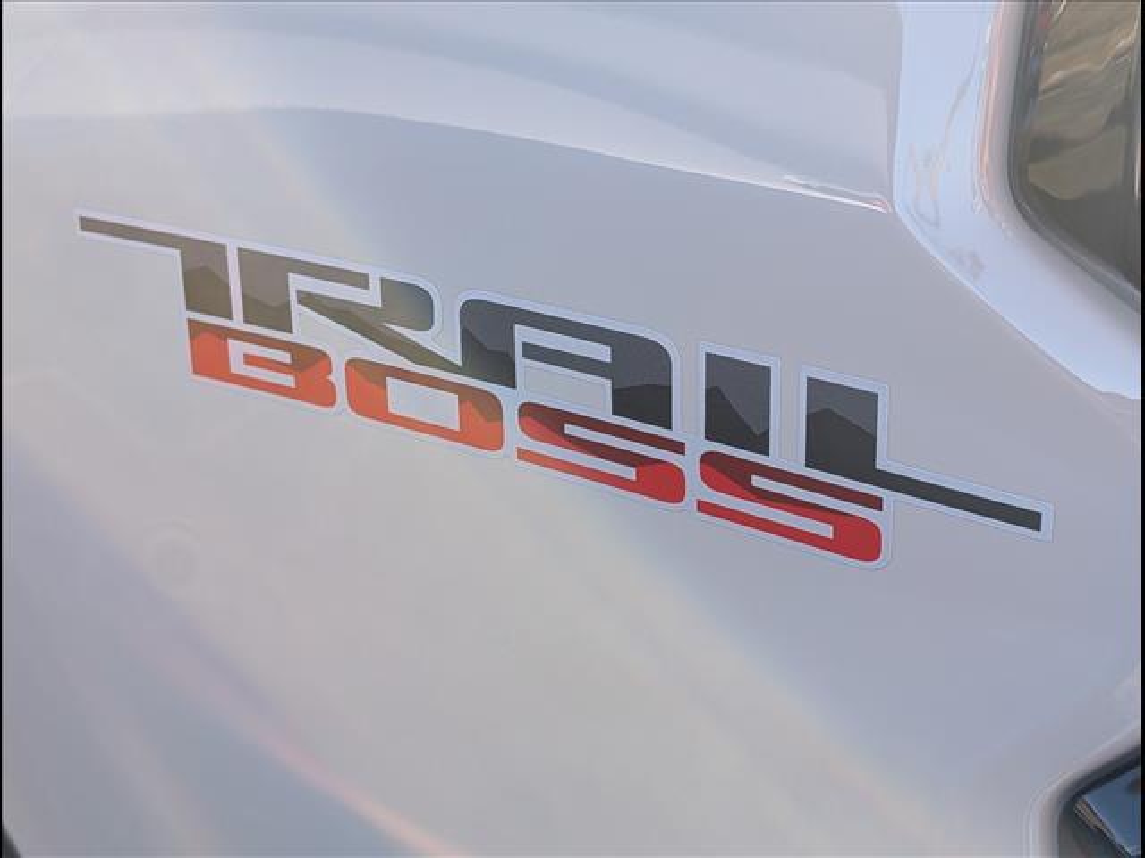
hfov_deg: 38.9
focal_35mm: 49
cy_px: 429
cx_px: 572
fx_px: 1621
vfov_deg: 29.7
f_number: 1.68
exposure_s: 1/222
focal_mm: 6.9
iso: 40
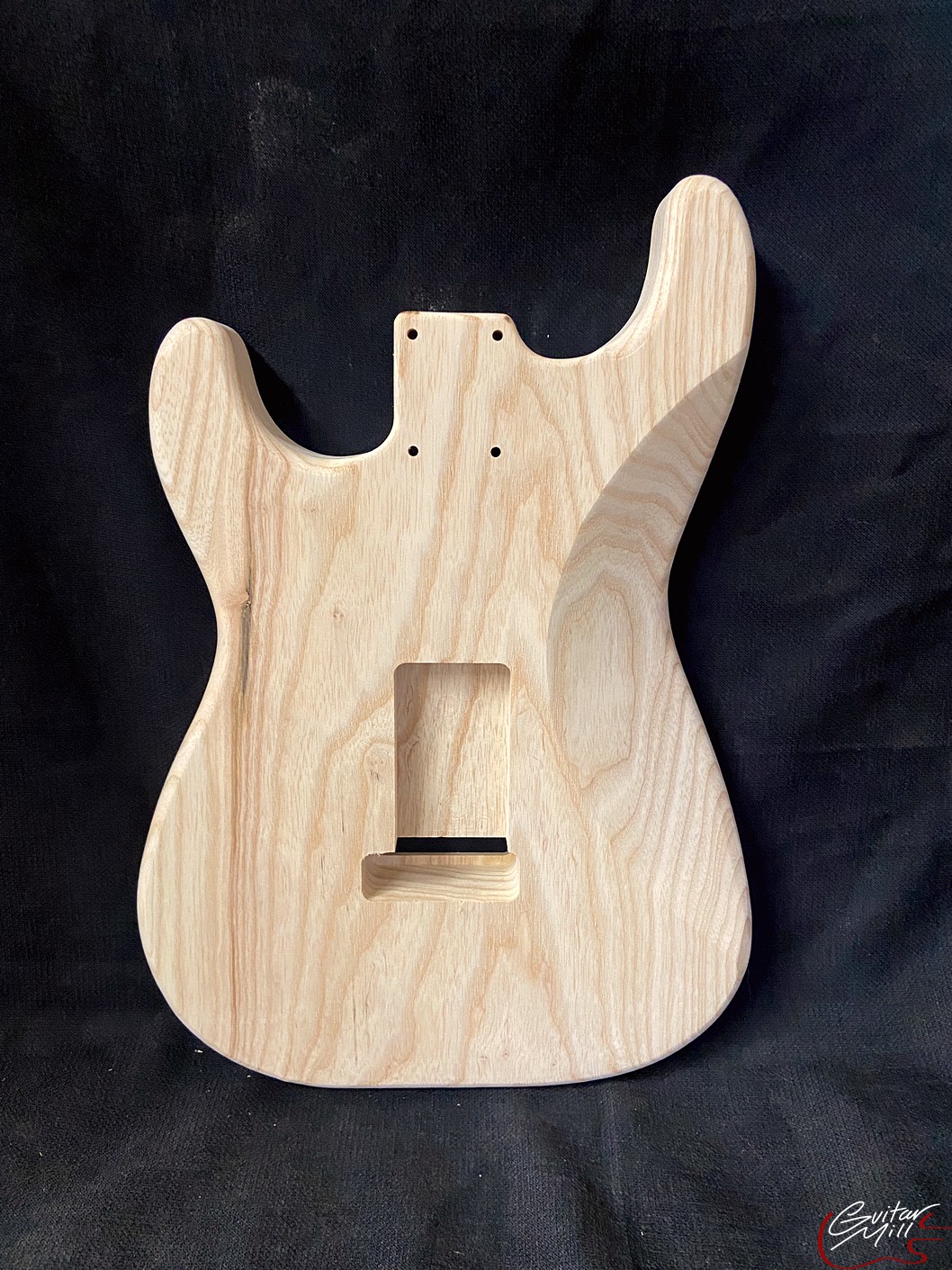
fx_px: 954
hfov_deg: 53.1
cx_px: 476
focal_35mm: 26
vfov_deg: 67.3
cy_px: 635
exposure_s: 1/60
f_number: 1.8
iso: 500
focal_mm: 4.25
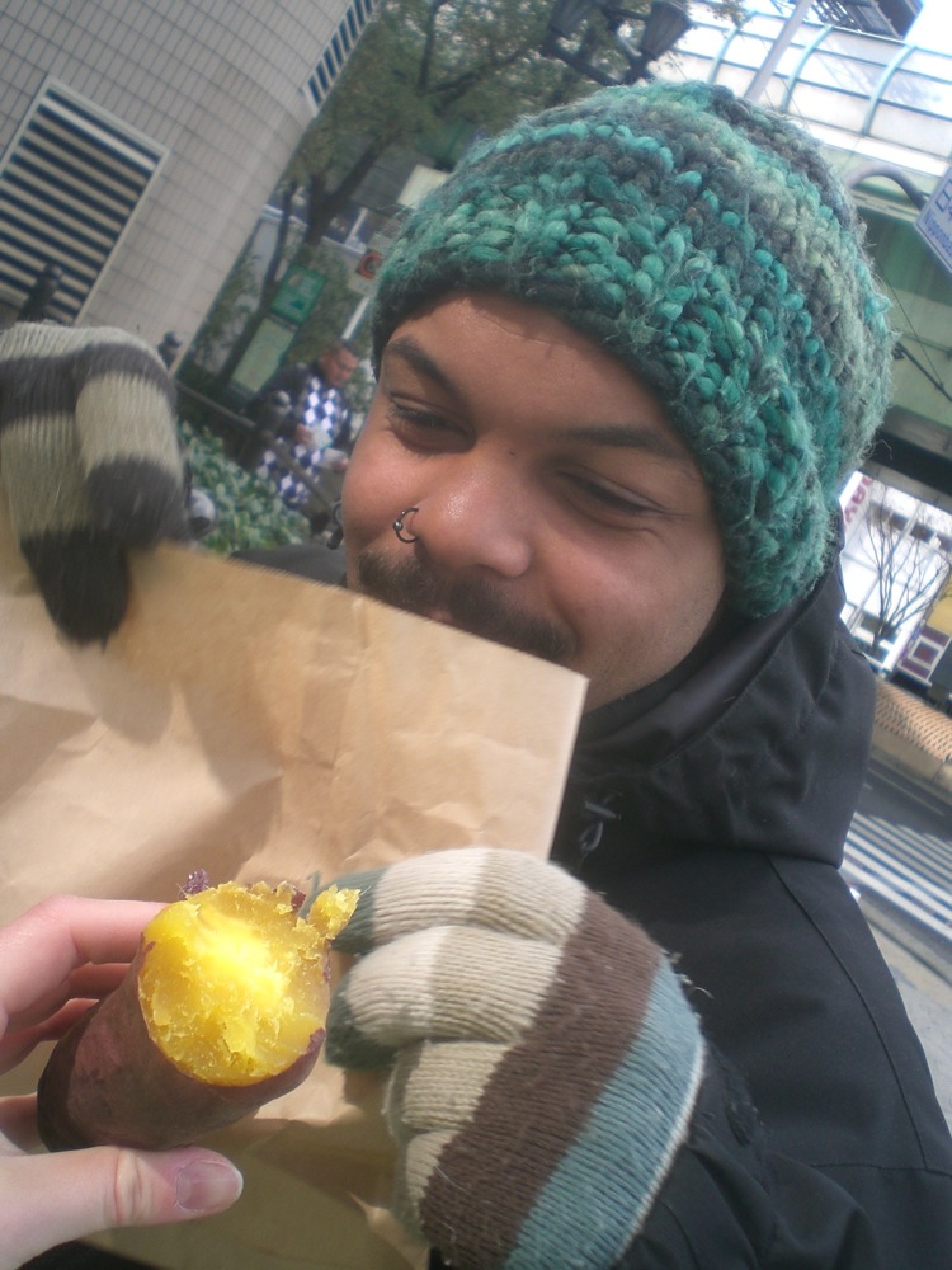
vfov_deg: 49.0
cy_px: 635
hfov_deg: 37.7
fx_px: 1393
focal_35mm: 38
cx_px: 476
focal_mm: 6.3
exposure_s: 1/125
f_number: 3.1
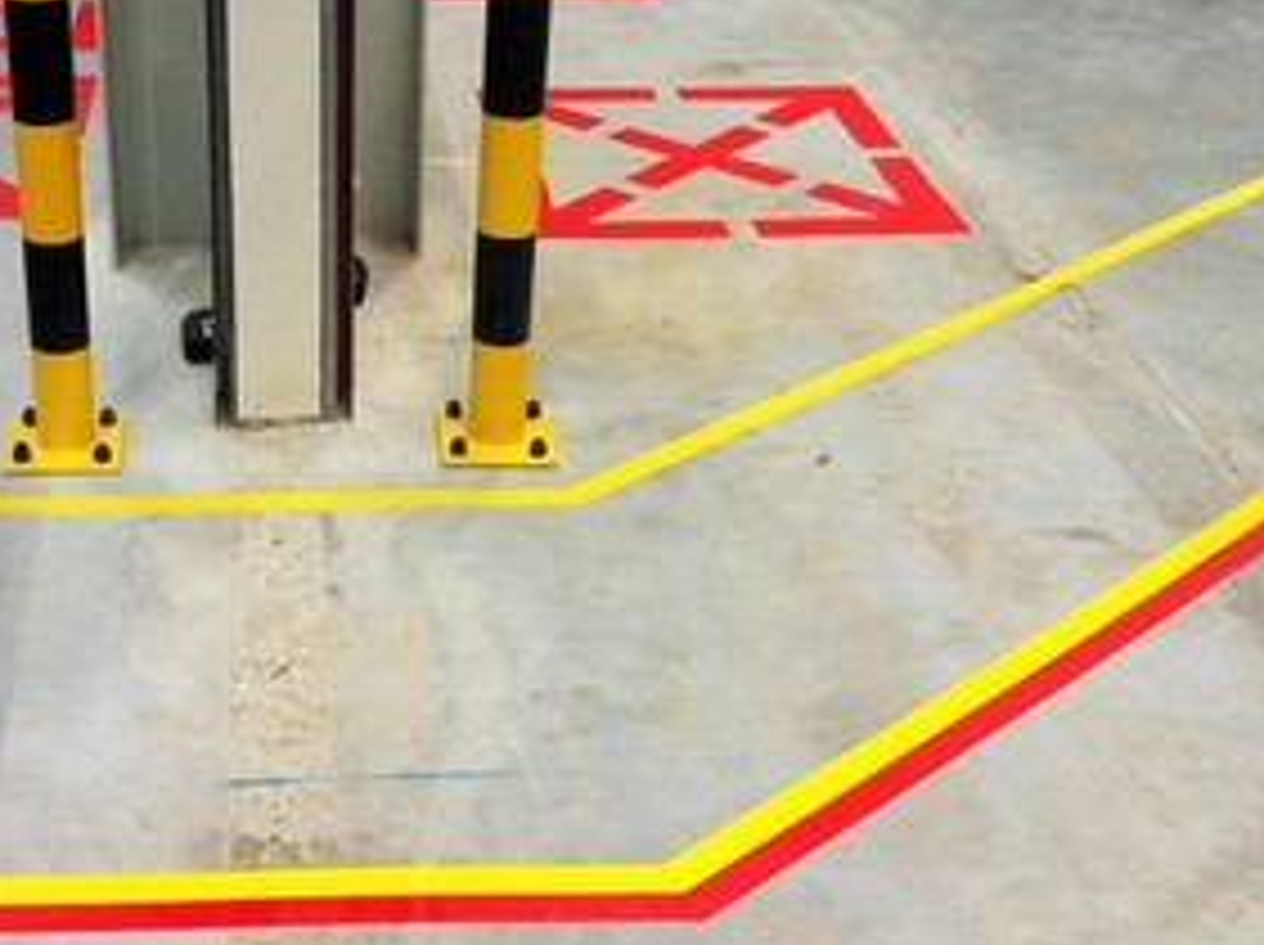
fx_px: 2042
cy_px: 432
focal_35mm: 56
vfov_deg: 26.0
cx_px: 342
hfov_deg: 33.8
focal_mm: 3.85
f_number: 2.8
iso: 100
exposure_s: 1/15
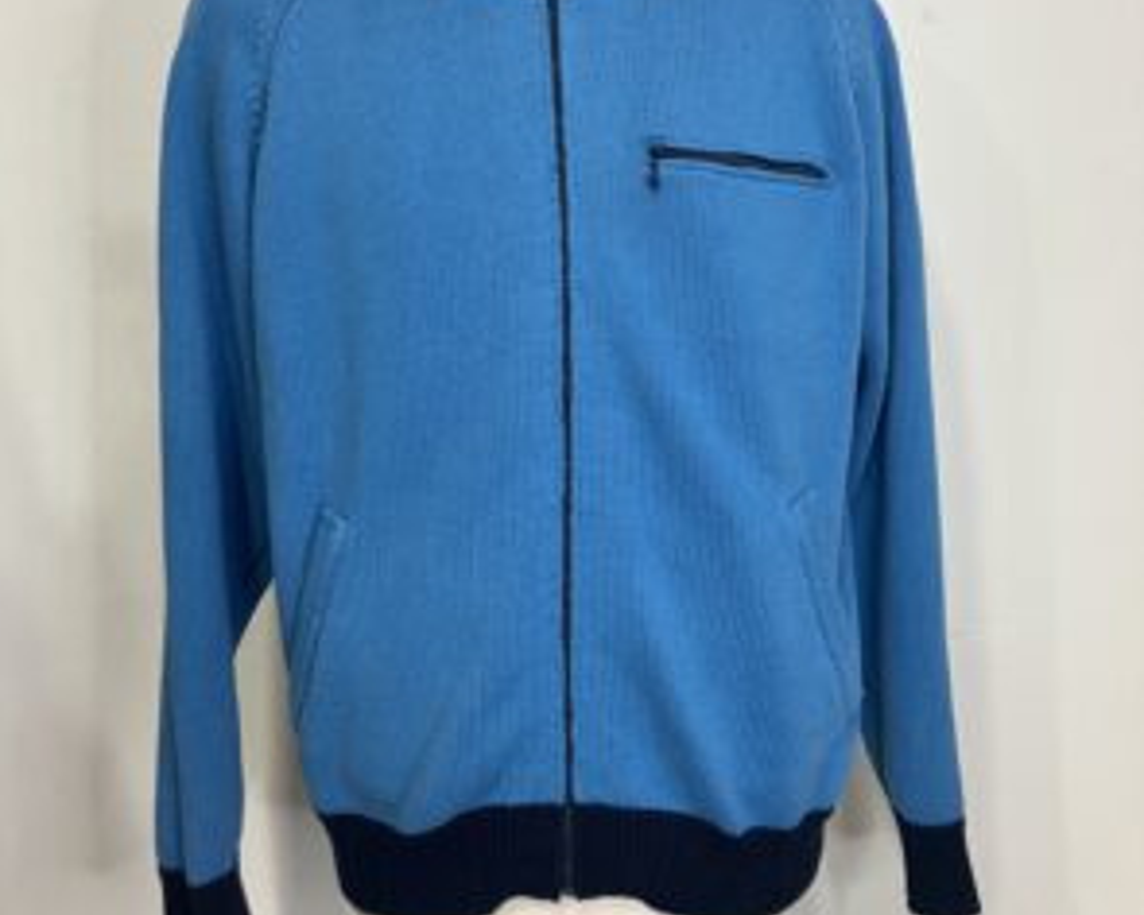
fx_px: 1253
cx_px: 574
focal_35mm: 37
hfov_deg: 49.1
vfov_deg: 39.6
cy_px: 299
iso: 100
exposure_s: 1/50
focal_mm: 3.99
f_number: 1.8
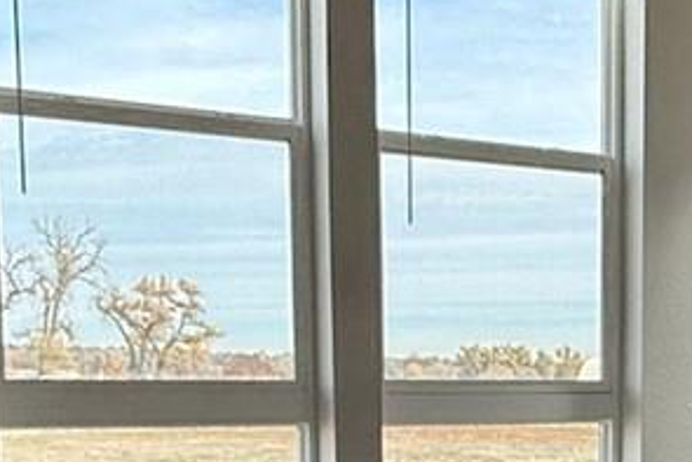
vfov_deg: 16.6
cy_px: 553
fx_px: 1519
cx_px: 685
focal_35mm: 79
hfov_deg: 24.5
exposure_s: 1/531
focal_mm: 2.22
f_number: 2.2
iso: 64
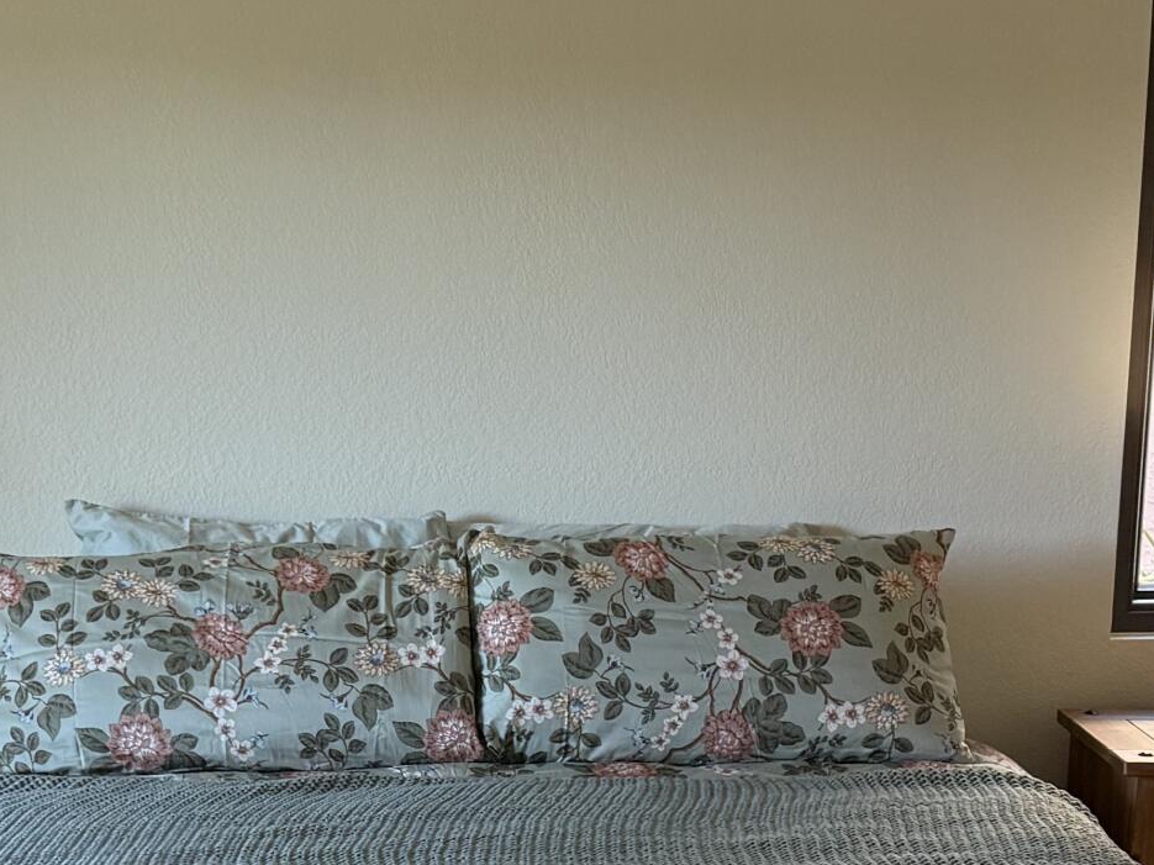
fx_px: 2567
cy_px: 775
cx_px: 432
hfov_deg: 25.3
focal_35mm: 77
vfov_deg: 18.8
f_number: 1.78
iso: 200
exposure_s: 1/99
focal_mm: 6.76
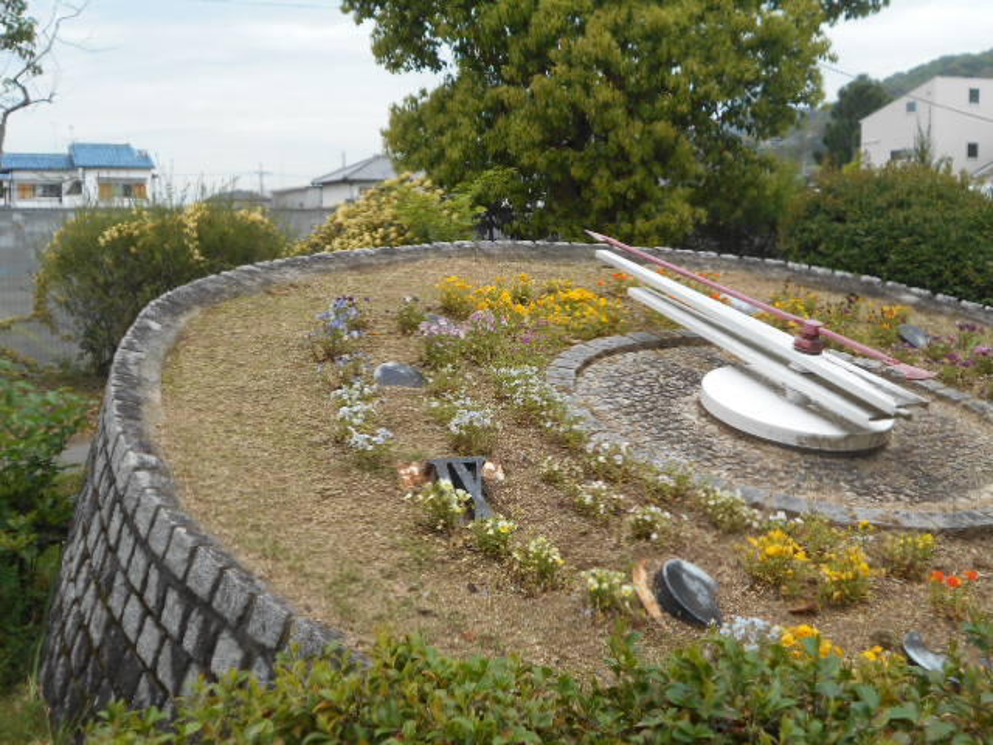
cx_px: 496
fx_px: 1262
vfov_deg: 32.9
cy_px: 372
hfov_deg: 42.9
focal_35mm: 44
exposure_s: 1/400
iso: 80
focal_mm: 7.7
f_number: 4.2
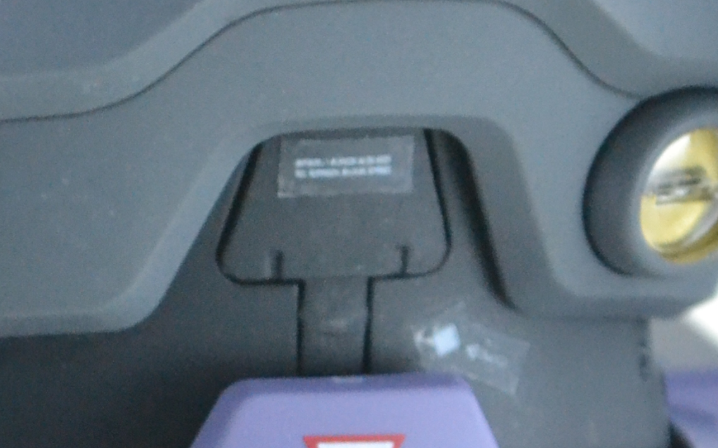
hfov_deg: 6.2
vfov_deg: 3.8
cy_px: 450
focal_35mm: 341
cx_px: 288
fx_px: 6674
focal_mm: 55
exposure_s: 1/125
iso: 3200
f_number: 5.6
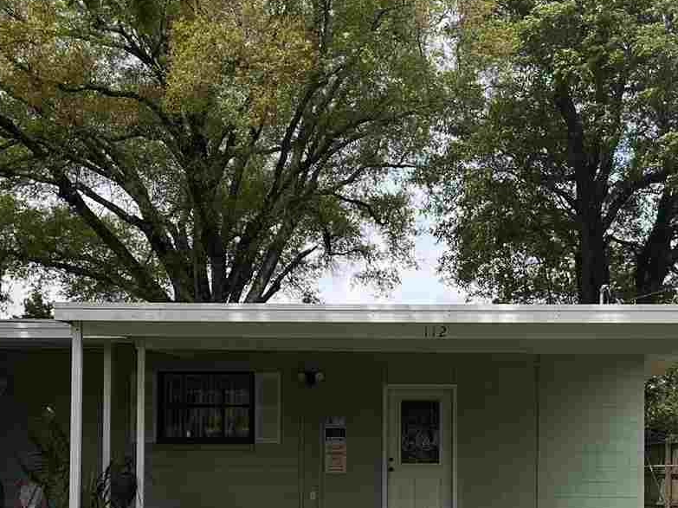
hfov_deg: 28.5
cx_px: 402
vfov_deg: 21.2
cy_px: 444
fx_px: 1332
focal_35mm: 68
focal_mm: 5.1
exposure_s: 1/2632
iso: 50
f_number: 1.6
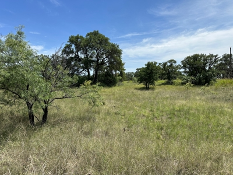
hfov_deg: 71.6
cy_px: 88
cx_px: 116
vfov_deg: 56.8
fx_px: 162
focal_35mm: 24
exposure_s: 1/4545
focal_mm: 6.86
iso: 80
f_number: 1.78
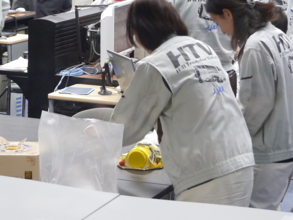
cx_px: 147
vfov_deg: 11.8
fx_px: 1067
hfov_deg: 15.6
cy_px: 110
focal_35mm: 126
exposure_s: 1/25
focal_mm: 31
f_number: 5.4
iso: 1600
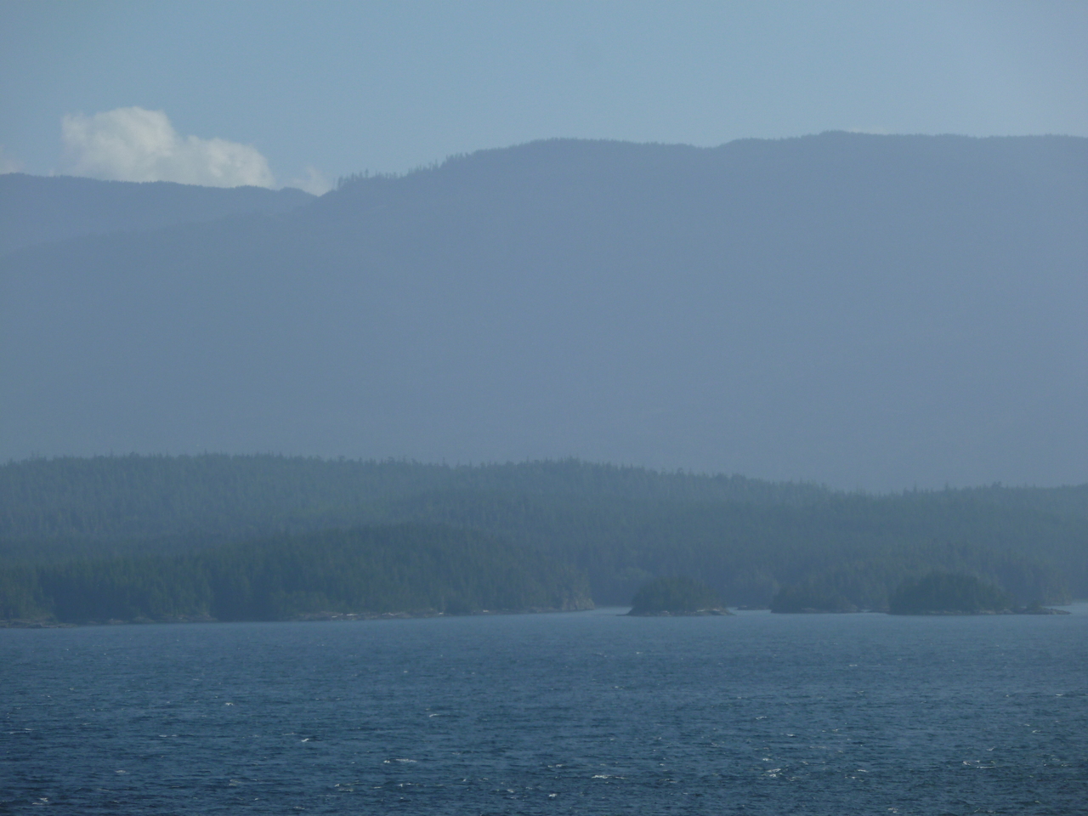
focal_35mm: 157
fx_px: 4935
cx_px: 544
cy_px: 408
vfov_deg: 9.5
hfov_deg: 12.6
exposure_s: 1/500
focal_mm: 28.3
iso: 80
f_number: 5.7
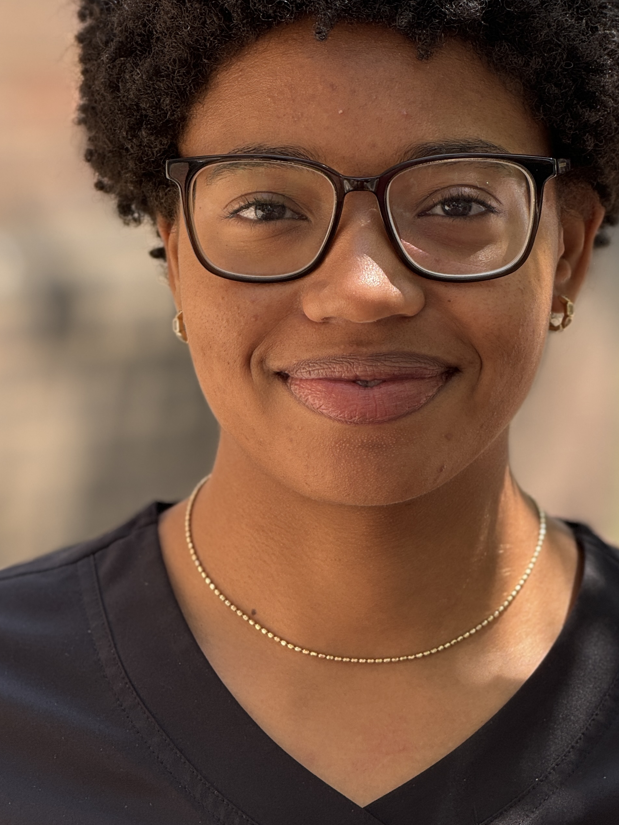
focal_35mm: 190
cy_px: 270
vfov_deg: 10.4
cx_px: 356
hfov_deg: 7.8
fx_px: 4530
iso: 50
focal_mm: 15.66
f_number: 2.8
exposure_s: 1/120
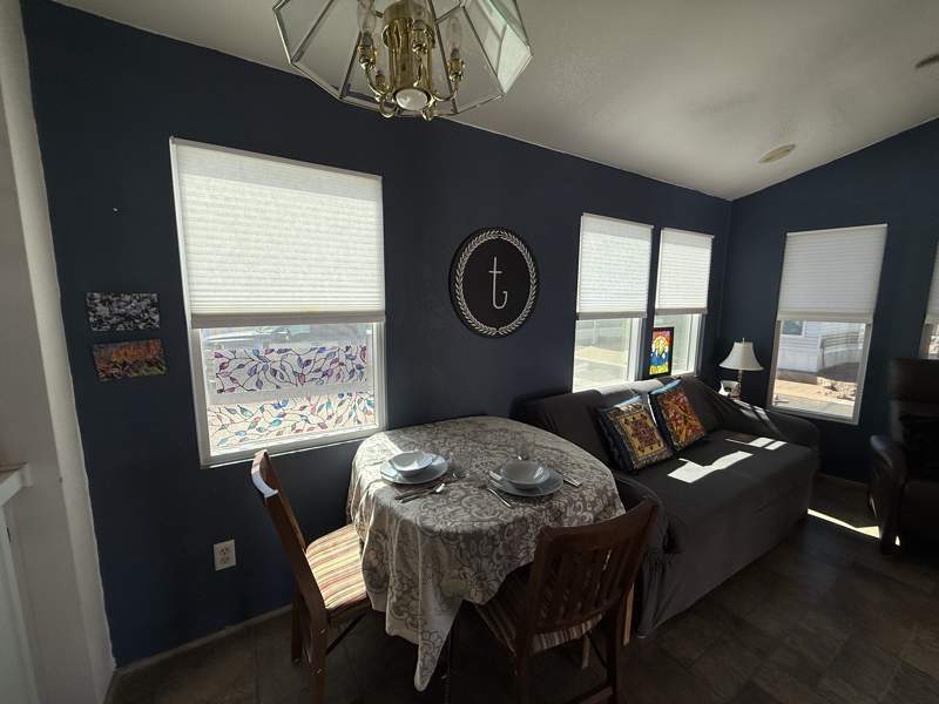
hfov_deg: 102.1
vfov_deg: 85.7
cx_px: 470
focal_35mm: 14
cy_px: 352
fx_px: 380
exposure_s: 1/165
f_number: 2.2
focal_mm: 2.22
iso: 50
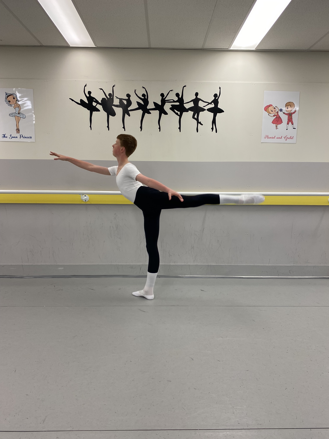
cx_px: 164
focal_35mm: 26
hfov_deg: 53.1
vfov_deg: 67.3
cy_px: 220
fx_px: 329
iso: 100
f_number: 1.8
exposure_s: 1/100
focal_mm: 4.25
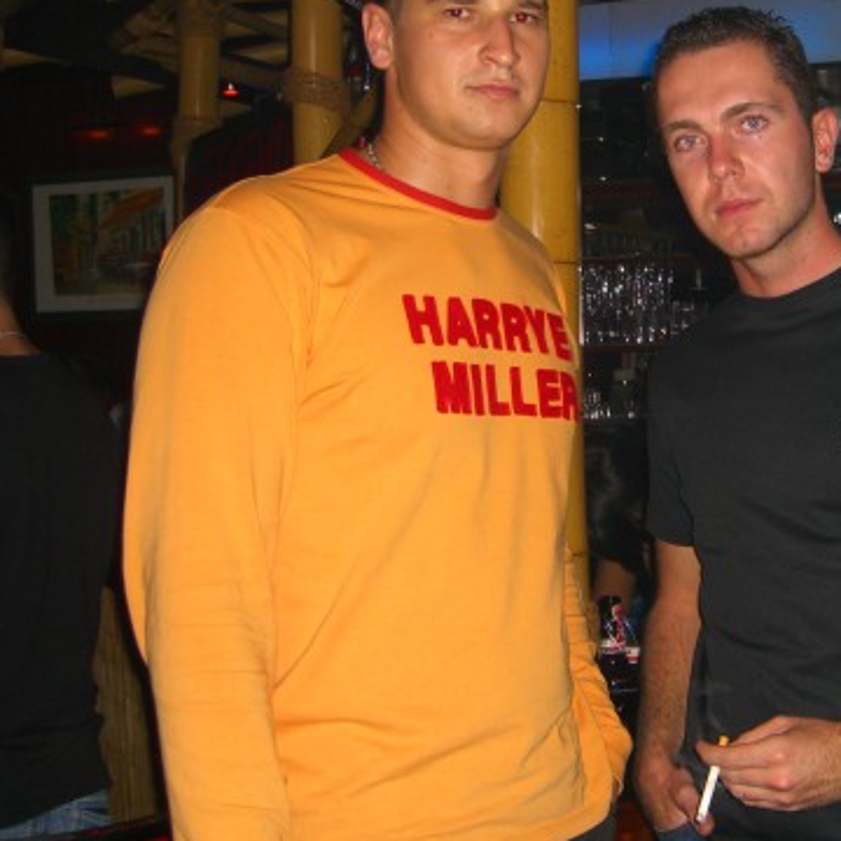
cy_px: 327
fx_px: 1539
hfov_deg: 29.8
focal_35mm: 56
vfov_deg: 30.5
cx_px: 687
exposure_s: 1/60
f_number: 2.8
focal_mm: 7.9
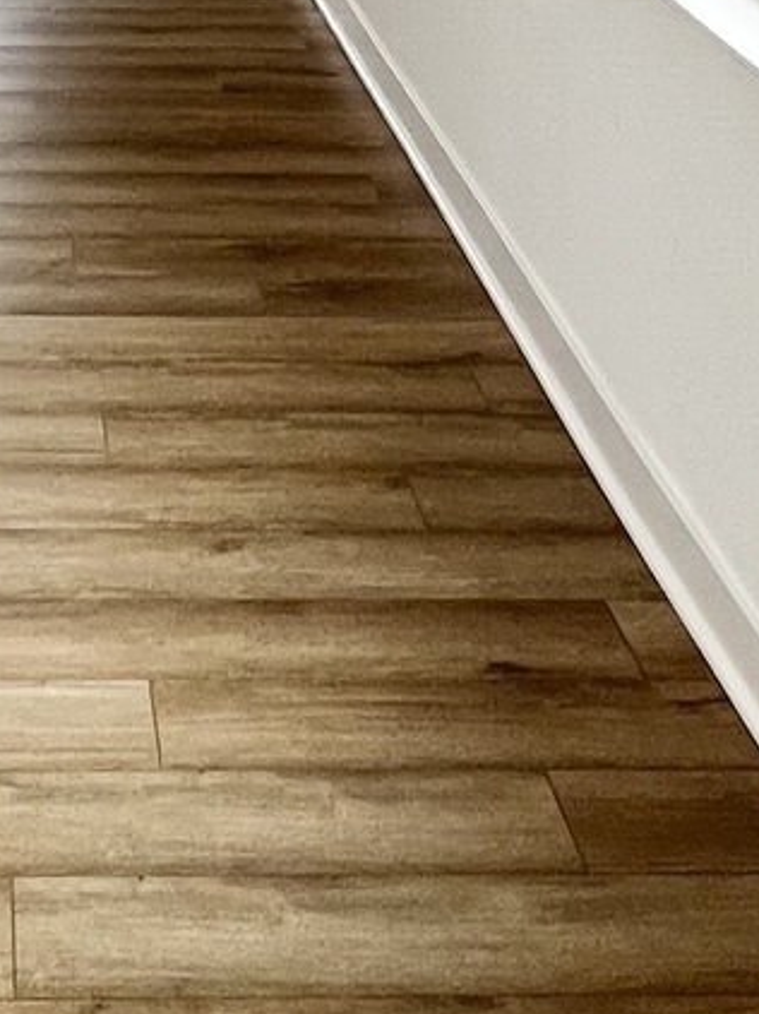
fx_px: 2078
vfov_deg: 21.7
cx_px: 55
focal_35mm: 71
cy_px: -608
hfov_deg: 20.2
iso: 100
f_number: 1.8
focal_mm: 1.57
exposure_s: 1/120
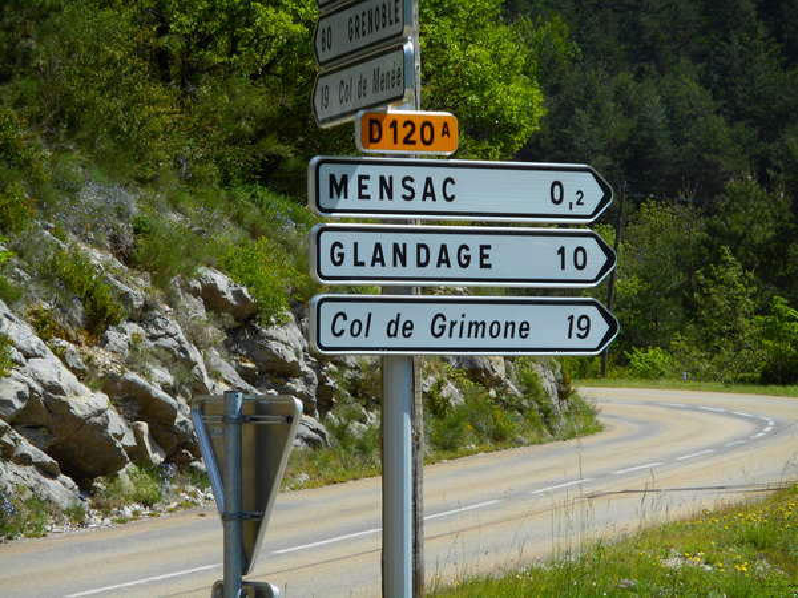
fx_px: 4034
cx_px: 399
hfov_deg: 11.3
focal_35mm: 175
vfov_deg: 8.5
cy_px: 299
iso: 80
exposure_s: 1/320
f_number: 6.4
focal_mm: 31.4
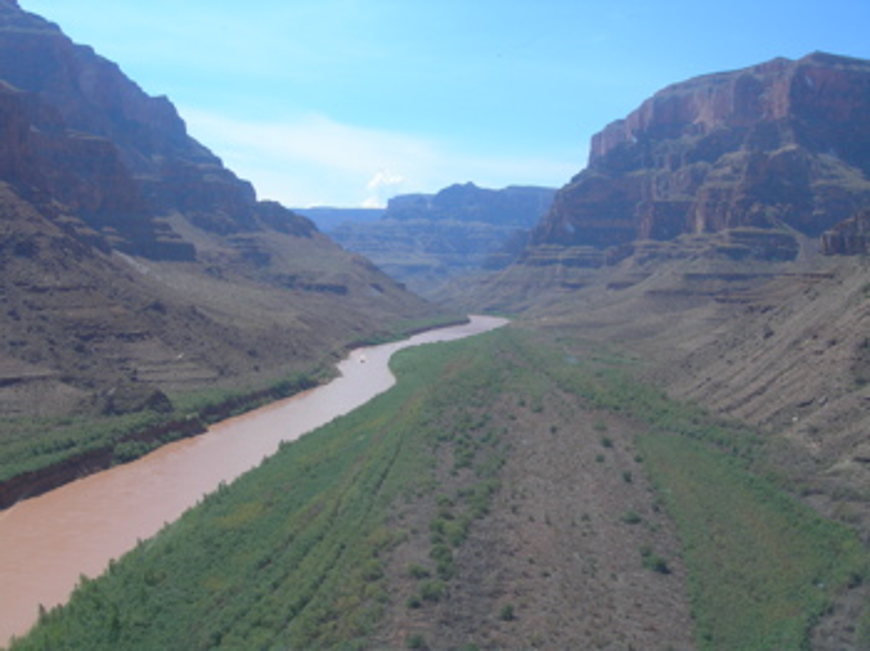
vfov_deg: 37.7
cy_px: 326
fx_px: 954
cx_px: 435
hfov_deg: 49.0
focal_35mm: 38
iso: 50
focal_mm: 7.8
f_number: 4.8
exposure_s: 1/394
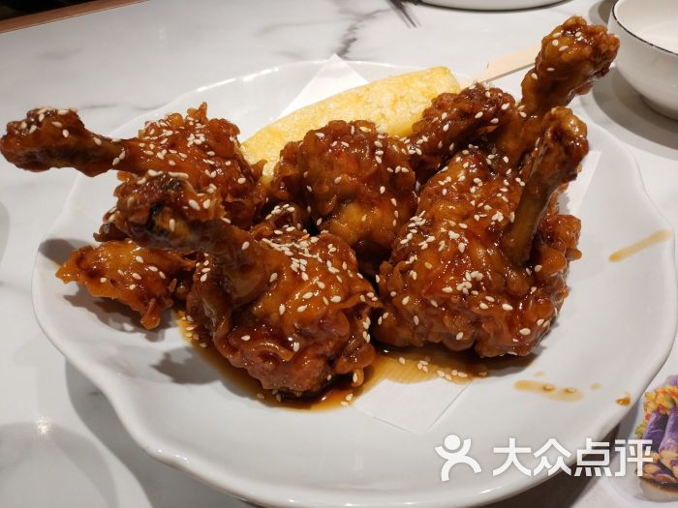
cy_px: 254
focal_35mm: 32
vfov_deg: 44.2
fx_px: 627
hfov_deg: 56.8
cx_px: 339
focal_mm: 4.5
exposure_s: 1/100
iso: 158
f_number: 2
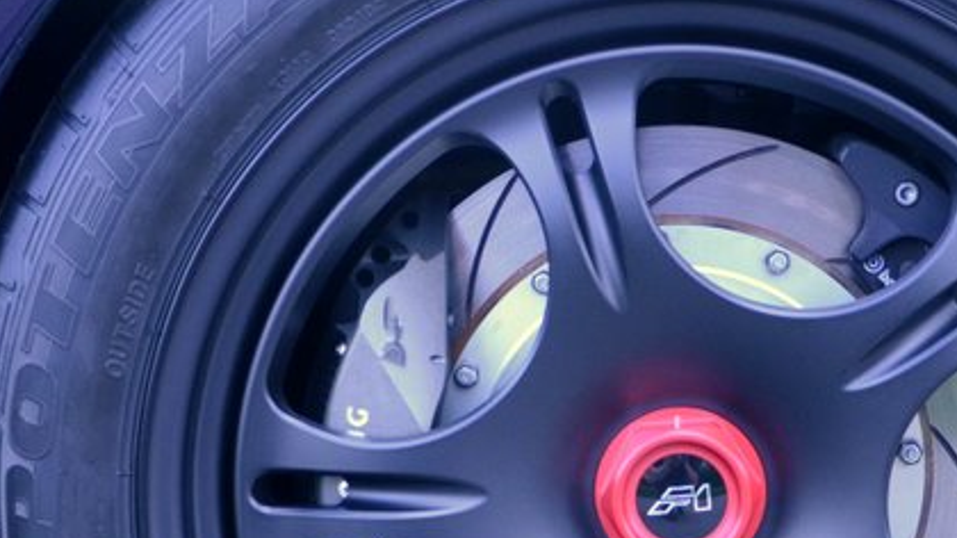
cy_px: 432
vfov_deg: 11.3
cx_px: 645
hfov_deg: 19.9
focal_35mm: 107
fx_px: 2715
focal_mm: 28
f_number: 4
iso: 1000
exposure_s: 1/160
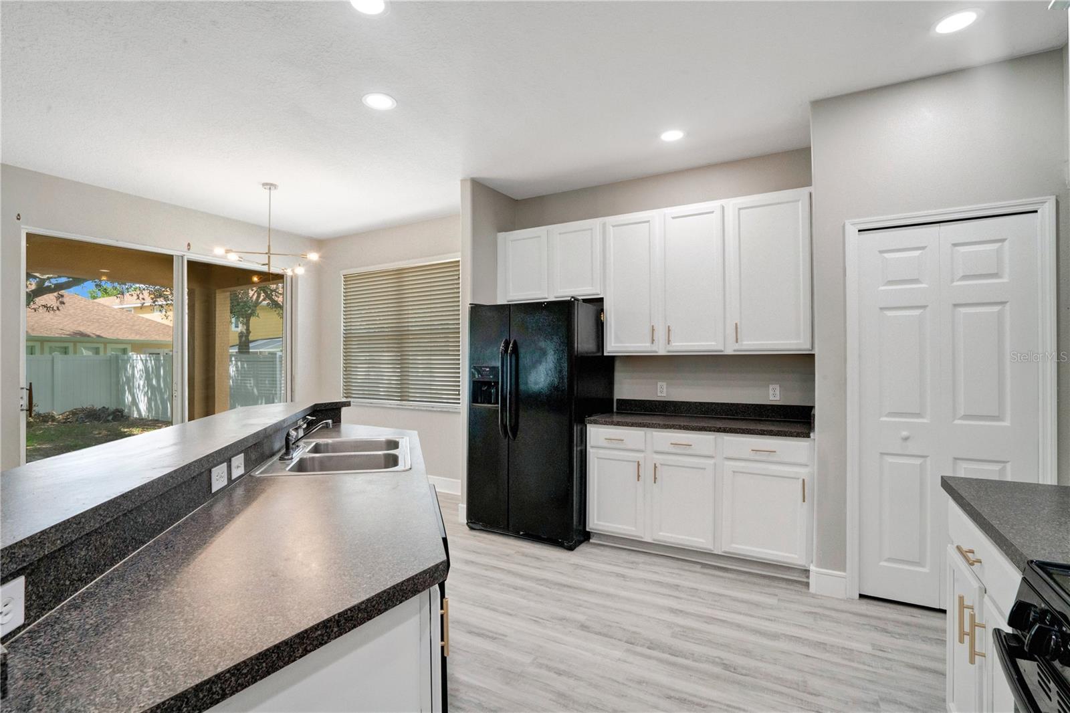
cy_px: 356
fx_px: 475
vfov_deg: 73.7
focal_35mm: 16
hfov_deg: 96.7
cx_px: 535
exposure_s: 1/20
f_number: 16
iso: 2000
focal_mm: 16
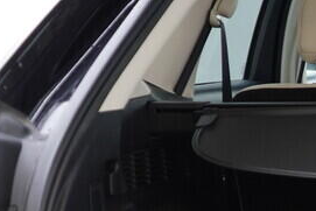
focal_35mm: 136
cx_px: 546
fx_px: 1194
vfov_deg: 9.9
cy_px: 257
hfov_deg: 13.7
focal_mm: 24
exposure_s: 1/40
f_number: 2.8
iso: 250
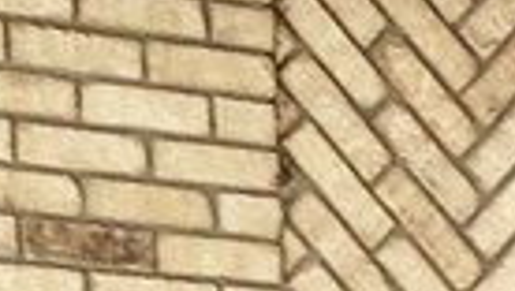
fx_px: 3637
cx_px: 597
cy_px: 1216
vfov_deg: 4.2
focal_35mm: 266
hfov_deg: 8.0
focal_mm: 4.12
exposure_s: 1/20
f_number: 2.4
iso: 50
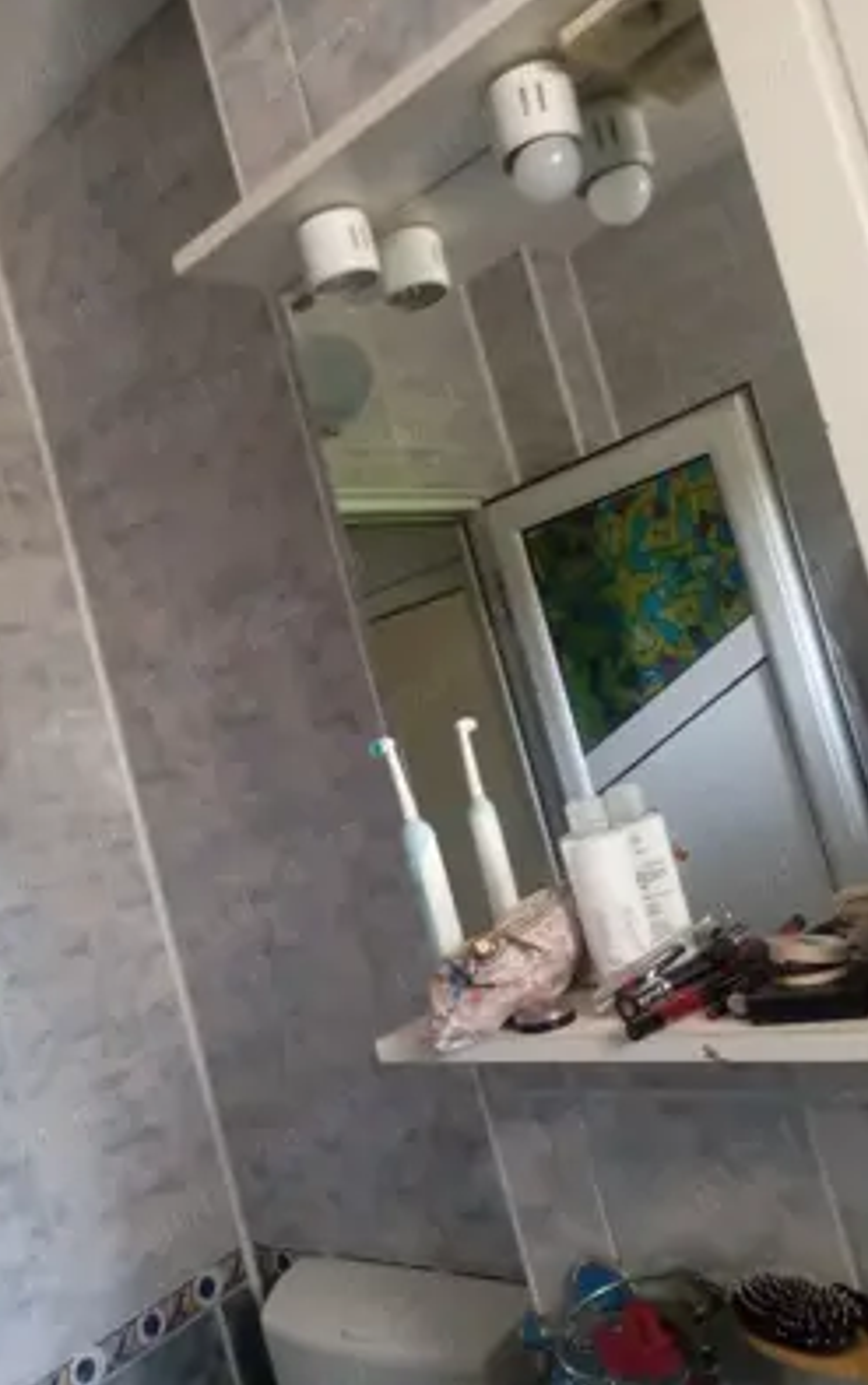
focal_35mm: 30
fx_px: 1133
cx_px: 376
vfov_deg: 62.9
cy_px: 689
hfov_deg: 41.8
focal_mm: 4.27
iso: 2543
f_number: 1.8
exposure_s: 1/20
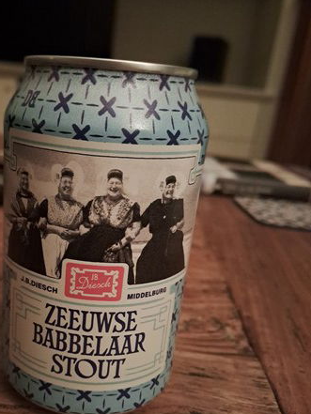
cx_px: 101
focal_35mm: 34
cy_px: 228
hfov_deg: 41.2
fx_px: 407
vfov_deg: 53.8
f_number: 1.8
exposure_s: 1/10
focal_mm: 4.65
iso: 1600
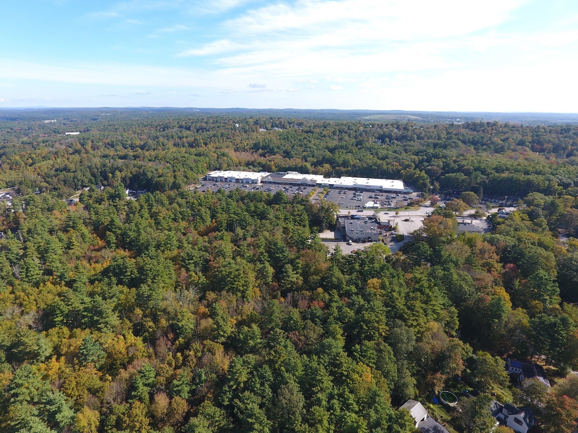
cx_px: 289
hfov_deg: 81.7
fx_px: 334
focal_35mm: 20
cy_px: 216
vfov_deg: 66.0
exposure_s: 1/415
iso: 100
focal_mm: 3.61
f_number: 2.8
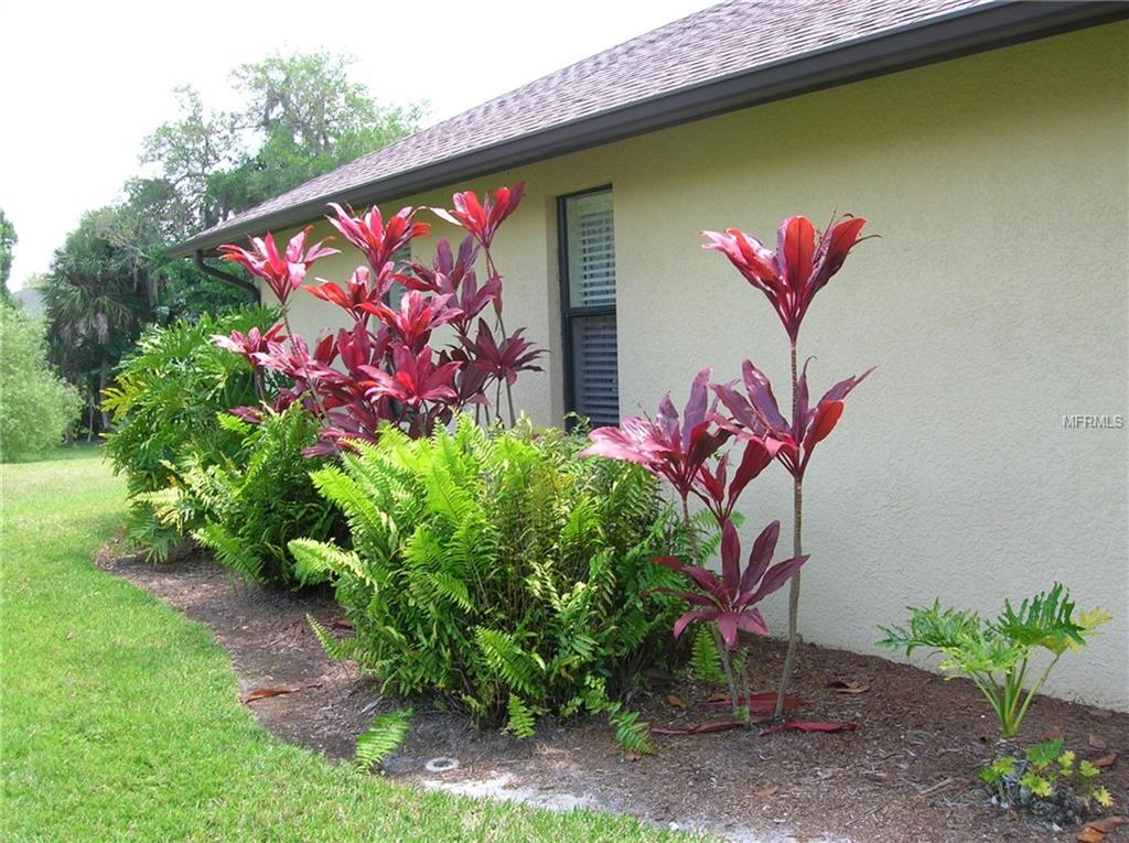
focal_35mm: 34
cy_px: 422
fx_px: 1107
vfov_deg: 41.7
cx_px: 564
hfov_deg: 54.0
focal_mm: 5.7
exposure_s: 1/69
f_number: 4.9
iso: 50
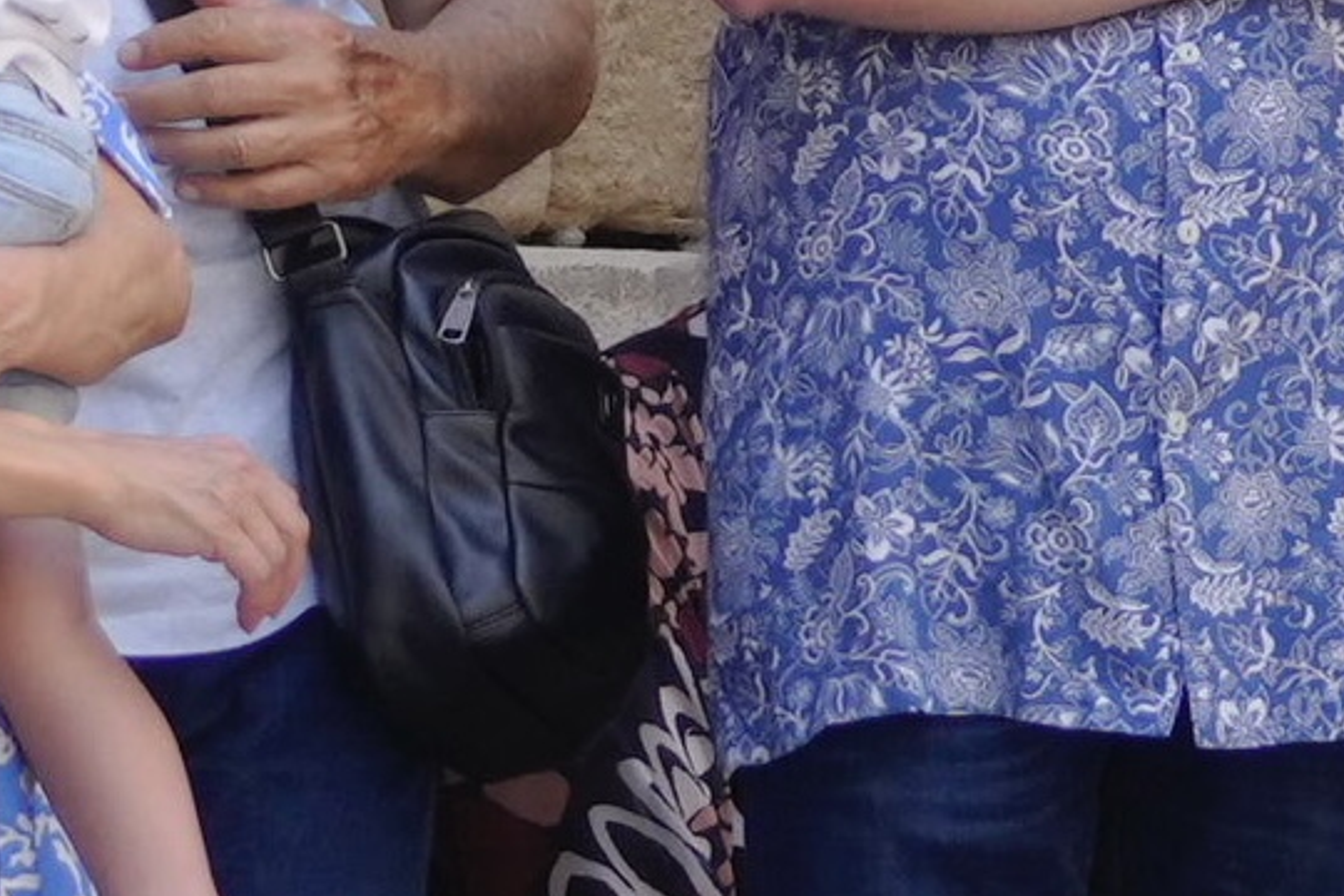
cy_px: 39
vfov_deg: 2.1
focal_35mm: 650
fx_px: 24265
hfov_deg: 3.2
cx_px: -295
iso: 200
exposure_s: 1/500
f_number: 2.8
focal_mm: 77
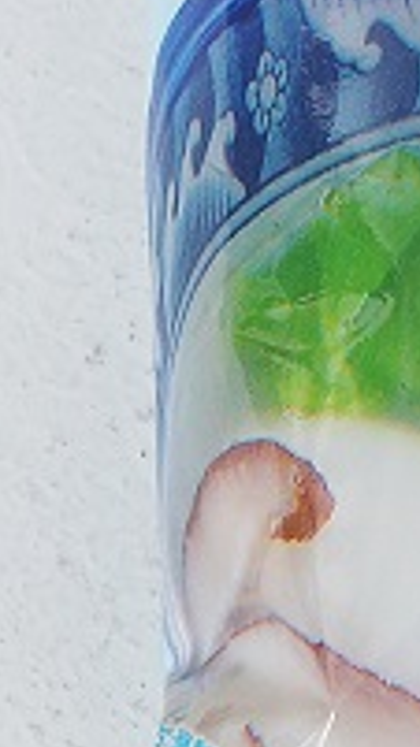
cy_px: -336
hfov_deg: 3.5
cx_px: 929
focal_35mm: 345
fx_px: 6833
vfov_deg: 6.2
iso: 800
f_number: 8
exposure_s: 1/60
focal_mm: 70
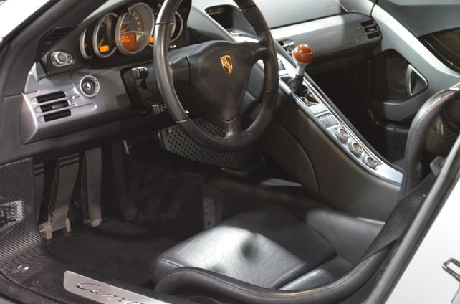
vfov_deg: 17.2
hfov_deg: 25.7
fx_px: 1006
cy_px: 123
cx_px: 241
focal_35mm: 79
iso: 3200
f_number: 5.3
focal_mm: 44
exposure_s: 1/20
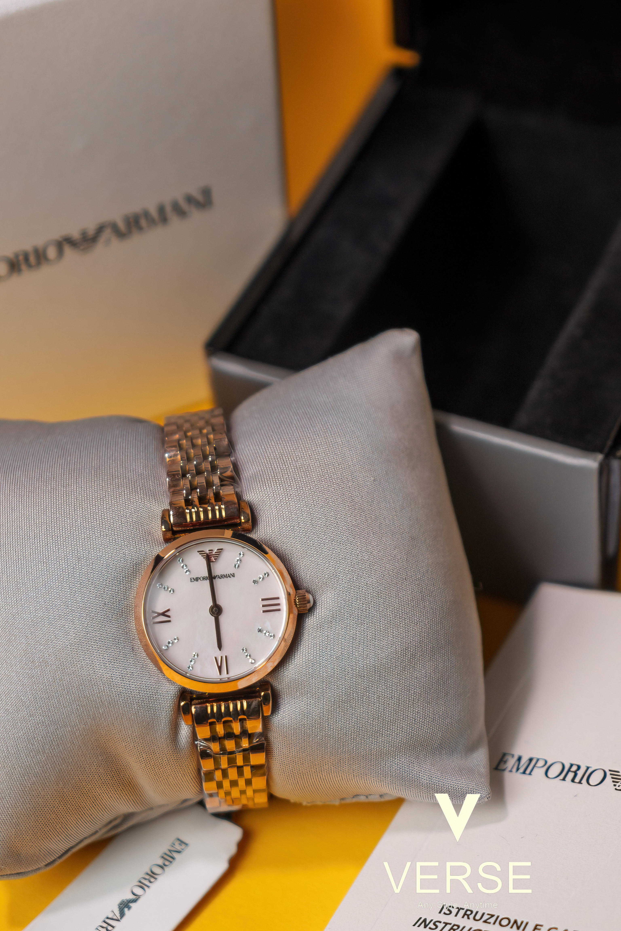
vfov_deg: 19.5
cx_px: 310
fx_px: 2717
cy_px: 466
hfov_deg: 13.0
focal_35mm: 105
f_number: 4
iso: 160
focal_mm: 70
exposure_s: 1/60
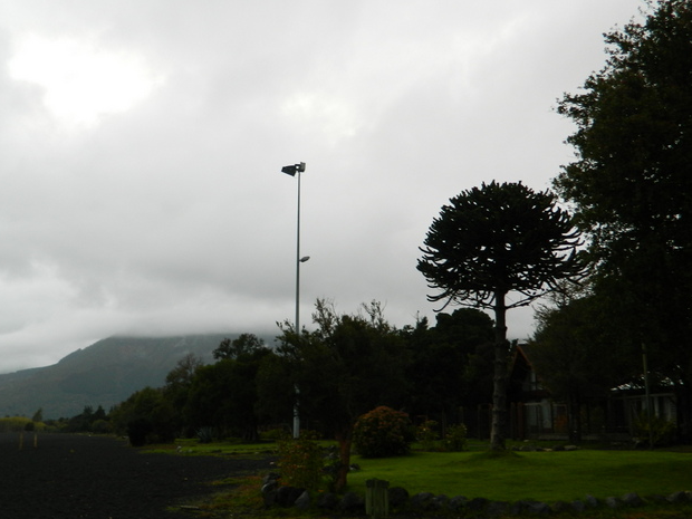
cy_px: 289
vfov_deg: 35.9
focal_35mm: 40
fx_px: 800
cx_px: 256
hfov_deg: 46.3
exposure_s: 1/50
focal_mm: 5.6
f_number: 3.2
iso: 80
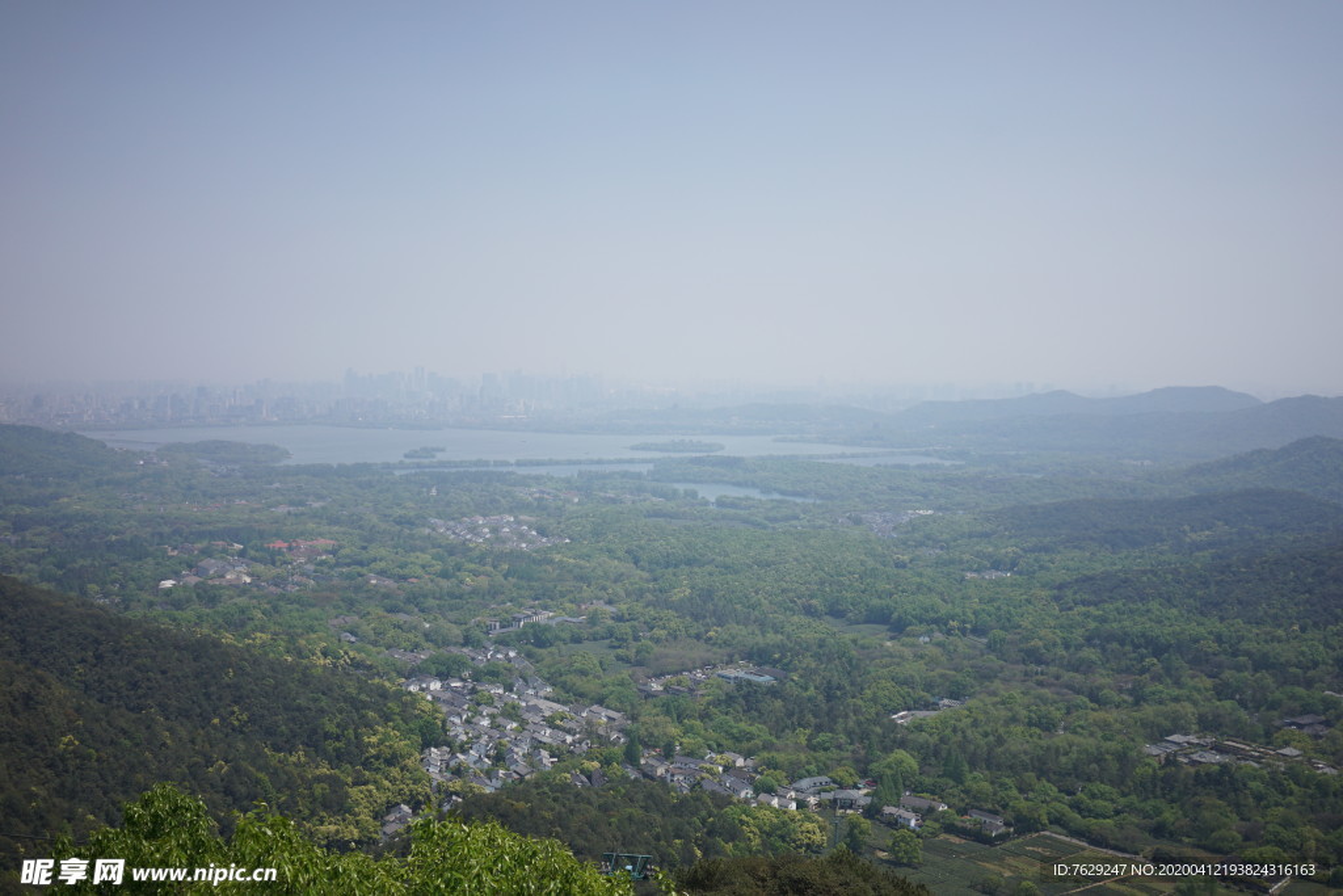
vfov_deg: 37.9
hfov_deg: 54.4
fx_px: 1306
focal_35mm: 35
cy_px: 448
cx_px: 672
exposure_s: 1/4000
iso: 200
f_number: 2.8
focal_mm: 35
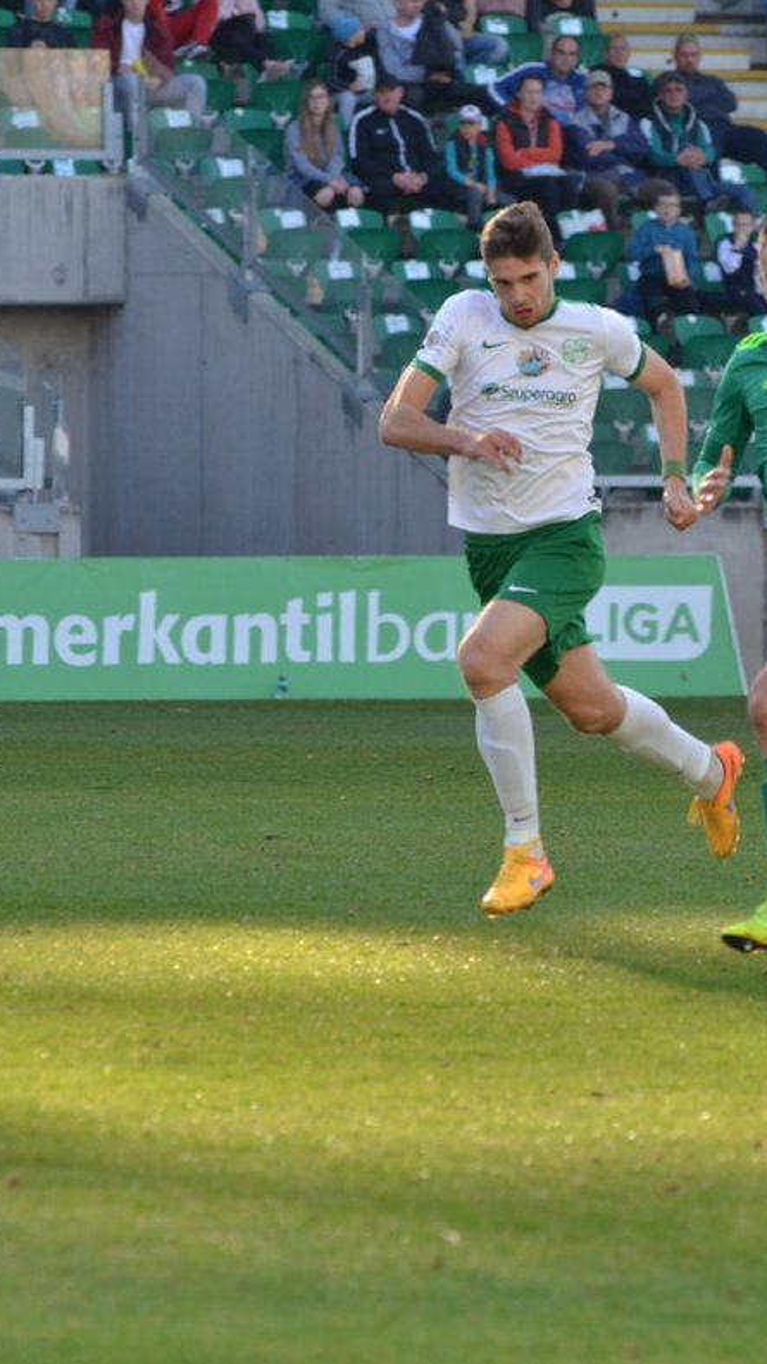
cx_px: 677
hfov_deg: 3.0
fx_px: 14620
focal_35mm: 404
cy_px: 683
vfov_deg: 5.3
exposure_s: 1/640
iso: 320
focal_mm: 170
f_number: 5
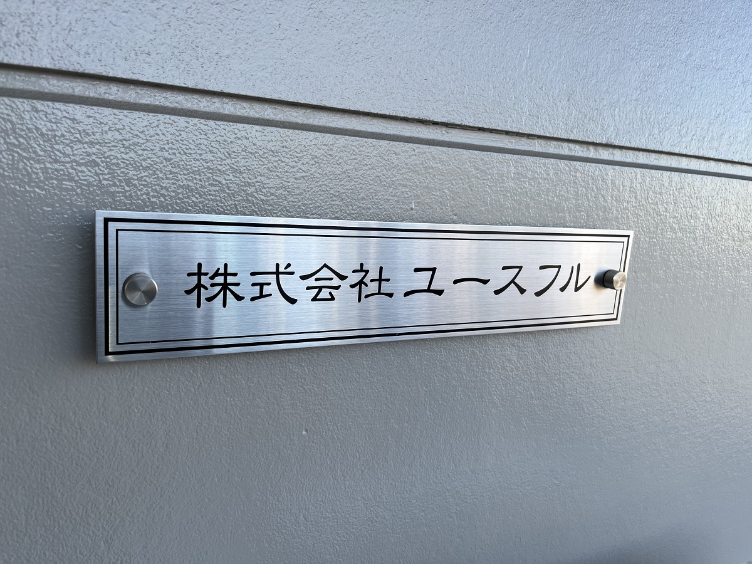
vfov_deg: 53.1
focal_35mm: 26
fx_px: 565
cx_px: 376
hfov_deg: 67.3
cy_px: 282
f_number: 1.6
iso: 50
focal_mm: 5.1
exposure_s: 1/504
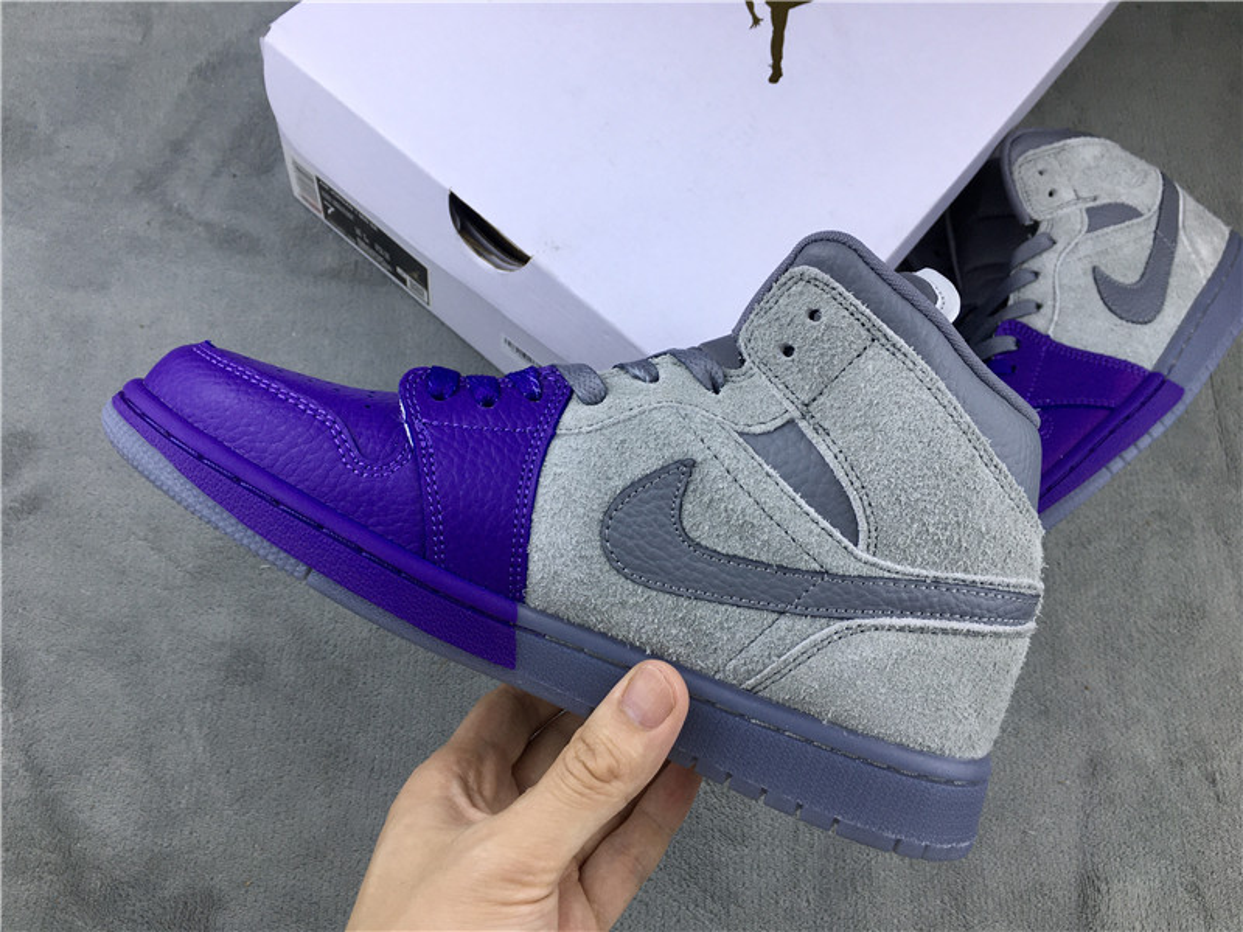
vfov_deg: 48.2
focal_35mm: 29
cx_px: 622
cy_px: 466
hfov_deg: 61.7
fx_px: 1041
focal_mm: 4.15
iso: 32
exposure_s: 1/100
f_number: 2.2
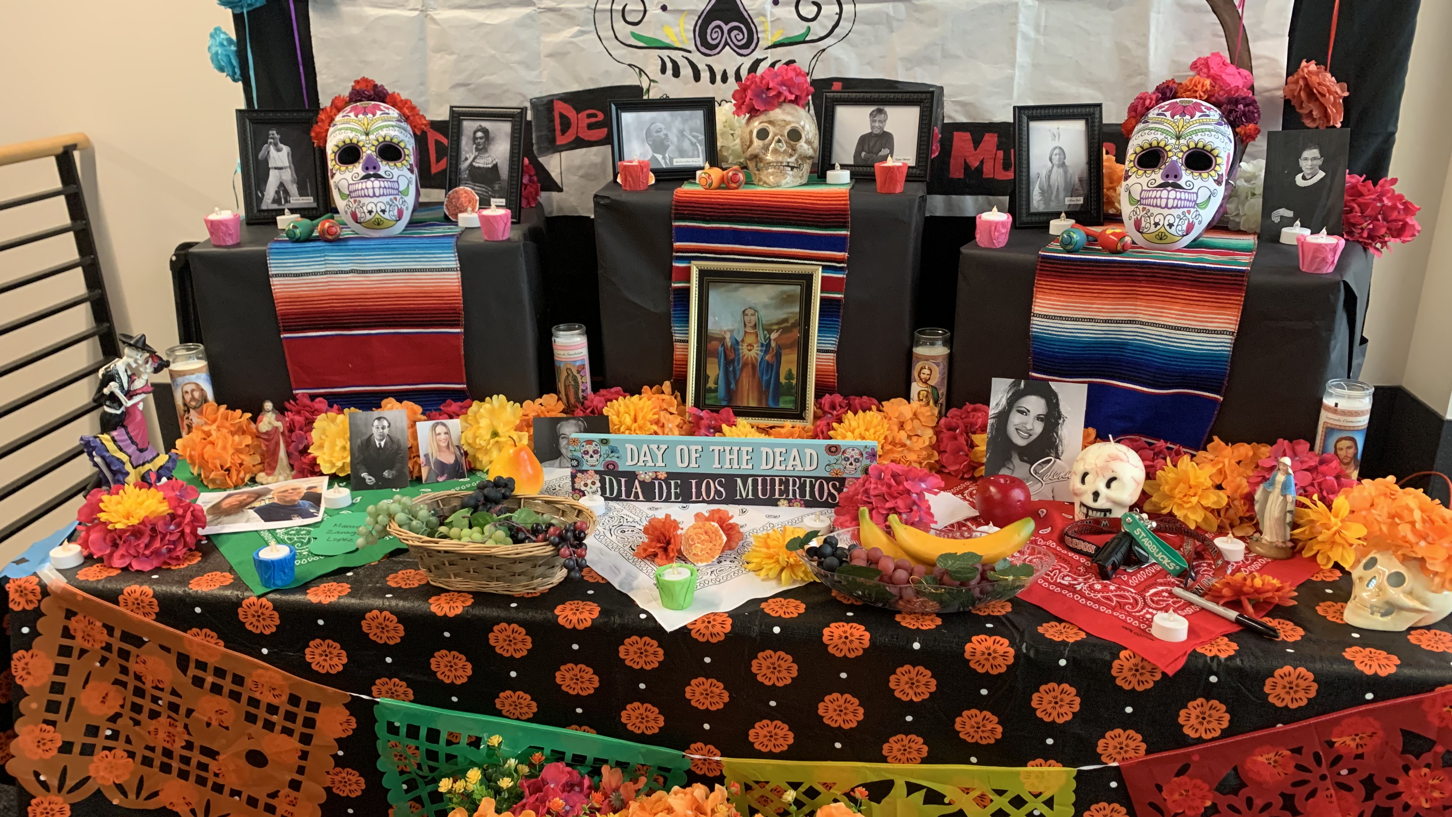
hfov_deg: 66.1
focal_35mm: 29
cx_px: 715
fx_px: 1117
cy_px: 454
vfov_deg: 40.1
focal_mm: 4.25
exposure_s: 1/60
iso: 400
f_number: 1.8
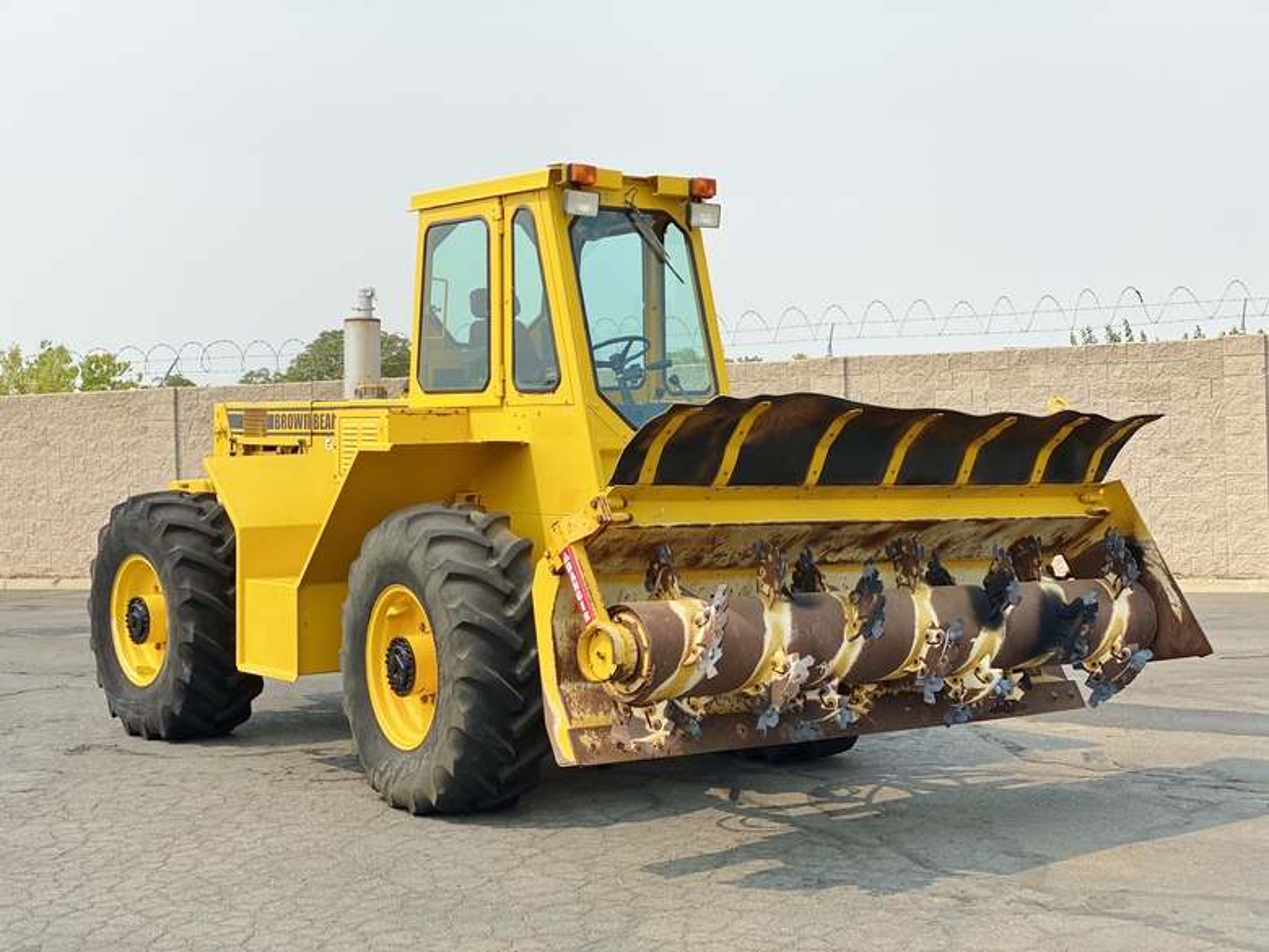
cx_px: 634
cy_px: 476
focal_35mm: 52
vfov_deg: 28.0
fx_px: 1906
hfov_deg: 36.8
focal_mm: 6
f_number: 2
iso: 20
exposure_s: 1/1597
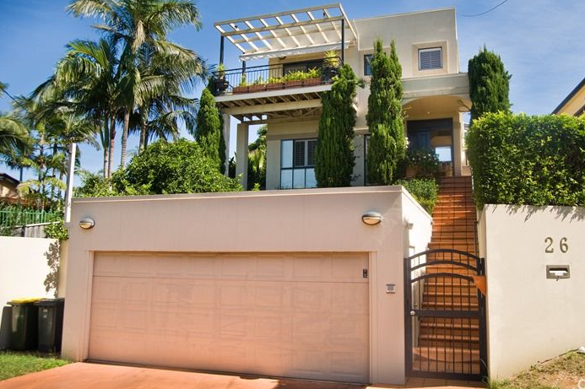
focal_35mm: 30
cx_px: 329
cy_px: 188
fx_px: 487
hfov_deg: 61.8
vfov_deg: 43.5
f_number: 11
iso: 1000
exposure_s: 1/500
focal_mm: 26
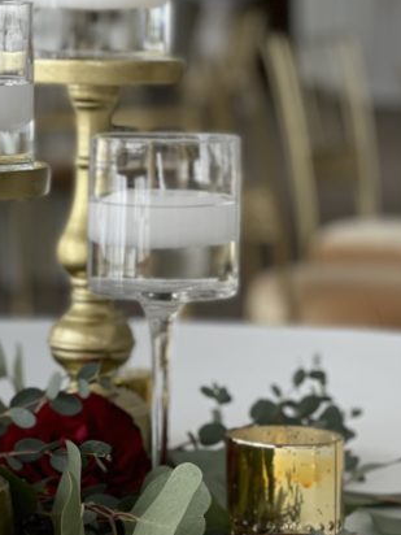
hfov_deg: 9.2
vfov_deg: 12.4
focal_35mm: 159
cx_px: -42
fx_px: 2456
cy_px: 201
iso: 64
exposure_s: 1/121
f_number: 2.2
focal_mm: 7.5
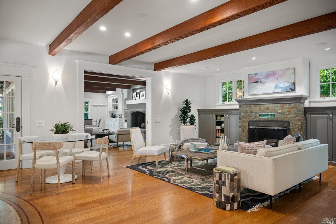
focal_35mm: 24
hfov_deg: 73.8
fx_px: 224
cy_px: 112
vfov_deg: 53.1
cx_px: 168
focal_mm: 24
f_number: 4
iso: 800
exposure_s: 1/40
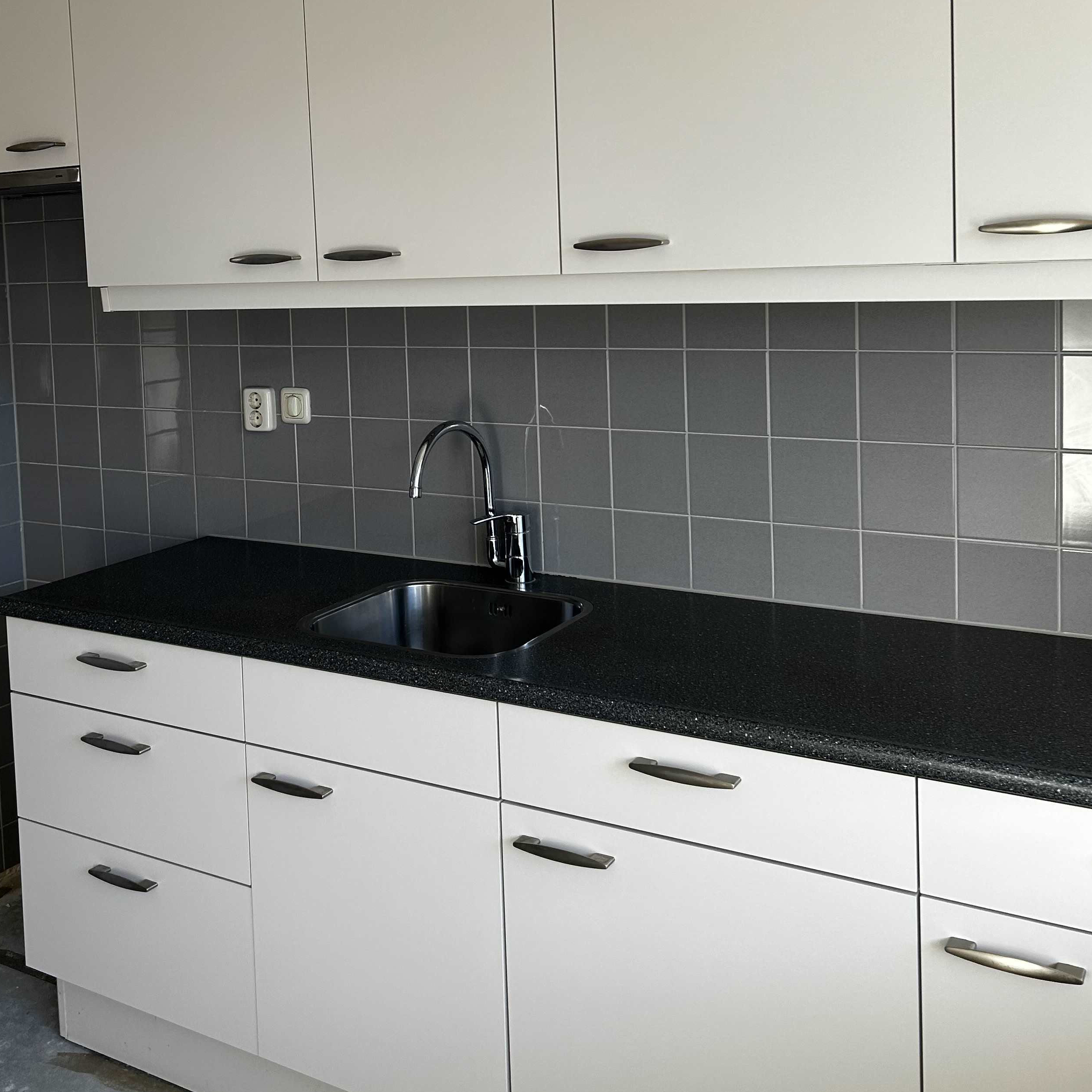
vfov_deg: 44.1
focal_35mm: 37
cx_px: 445
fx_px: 1321
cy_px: 345
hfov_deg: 44.7
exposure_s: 1/121
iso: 64
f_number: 1.5
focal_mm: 5.7
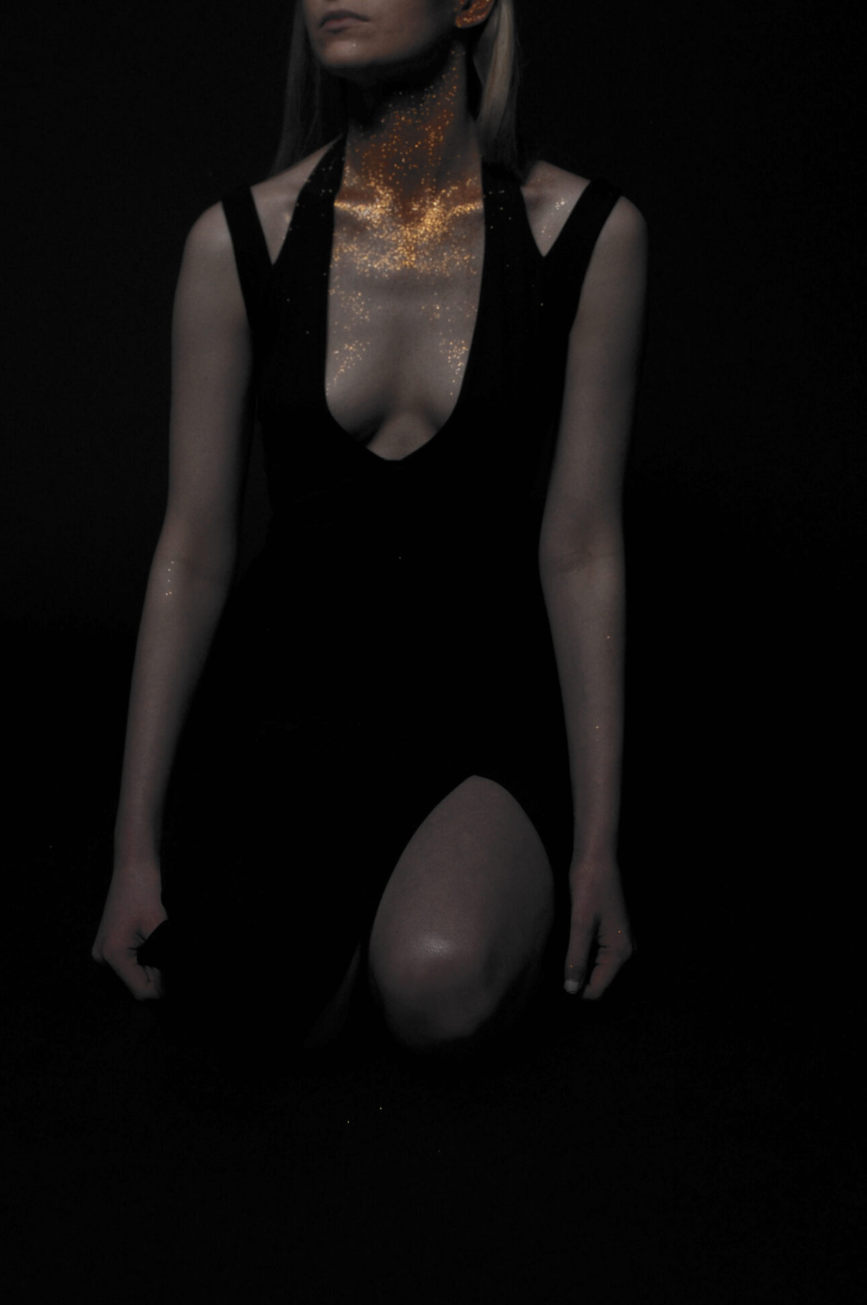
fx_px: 1798
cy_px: 445
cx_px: 454
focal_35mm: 50
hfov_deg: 27.1
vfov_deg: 39.5
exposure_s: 1/160
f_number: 7.1
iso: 200
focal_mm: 25
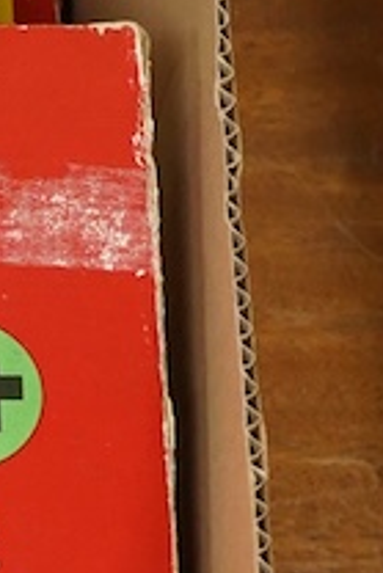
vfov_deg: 8.3
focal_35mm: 243
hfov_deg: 5.4
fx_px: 3871
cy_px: 844
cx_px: -612
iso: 2000
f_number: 8
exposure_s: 1/100
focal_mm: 30
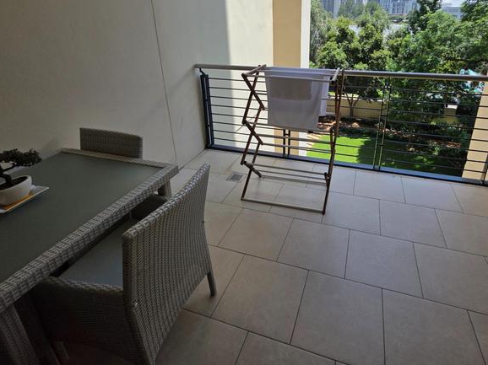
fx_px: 254
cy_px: 118
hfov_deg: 87.0
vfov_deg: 69.3
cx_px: 285
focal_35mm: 18
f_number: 1.9
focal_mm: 2.2
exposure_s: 1/1402
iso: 40
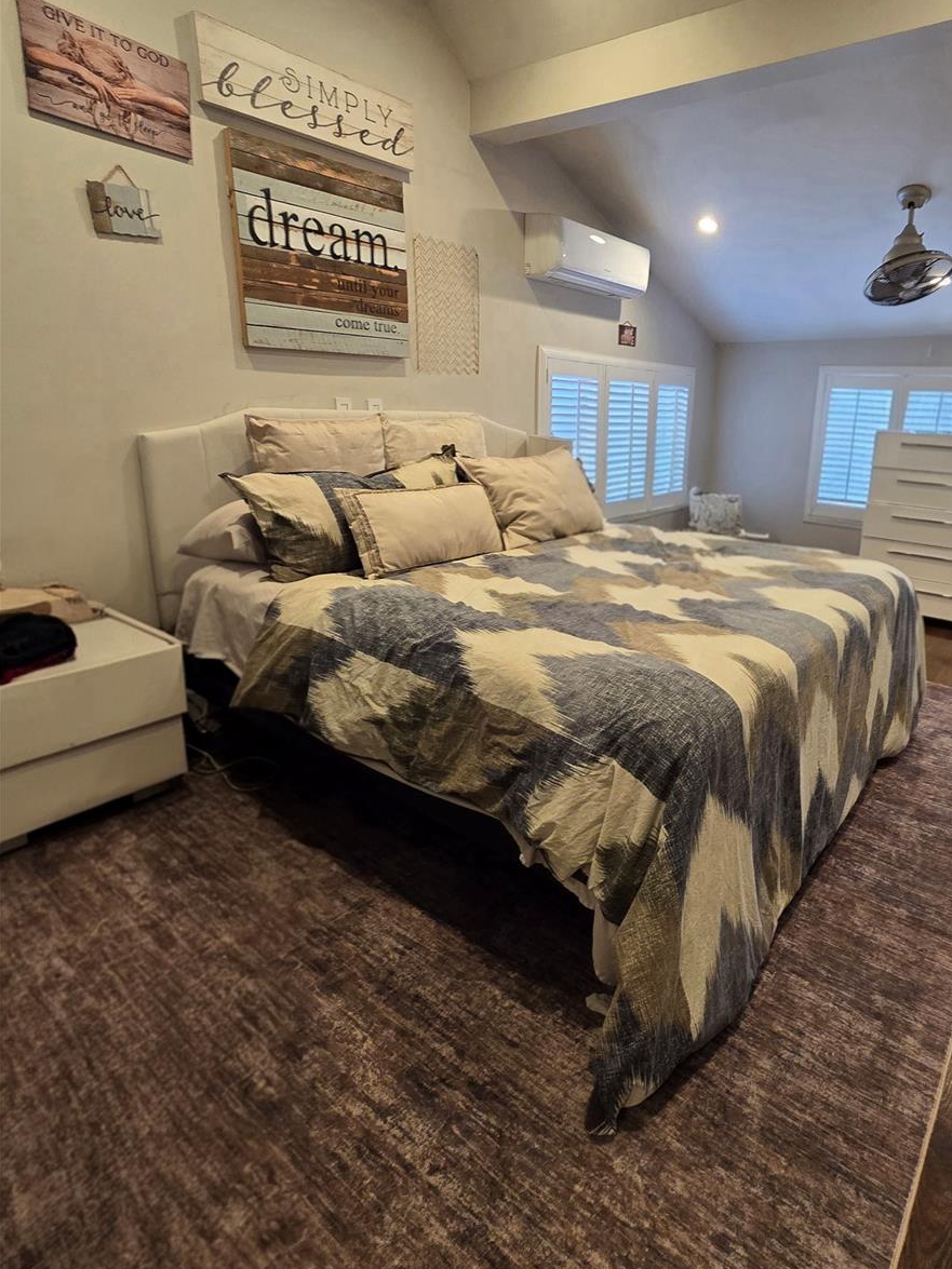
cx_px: 621
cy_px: 609
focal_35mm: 17
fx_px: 623
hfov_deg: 72.8
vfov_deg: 91.0
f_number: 2.2
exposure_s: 1/60.2
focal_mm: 2.2
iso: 250
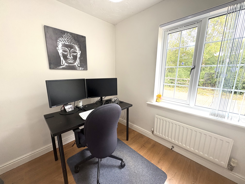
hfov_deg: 102.1
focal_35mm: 14
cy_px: 92
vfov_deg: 85.7
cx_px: 122
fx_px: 99
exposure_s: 1/99
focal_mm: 2.22
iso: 160
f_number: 2.2
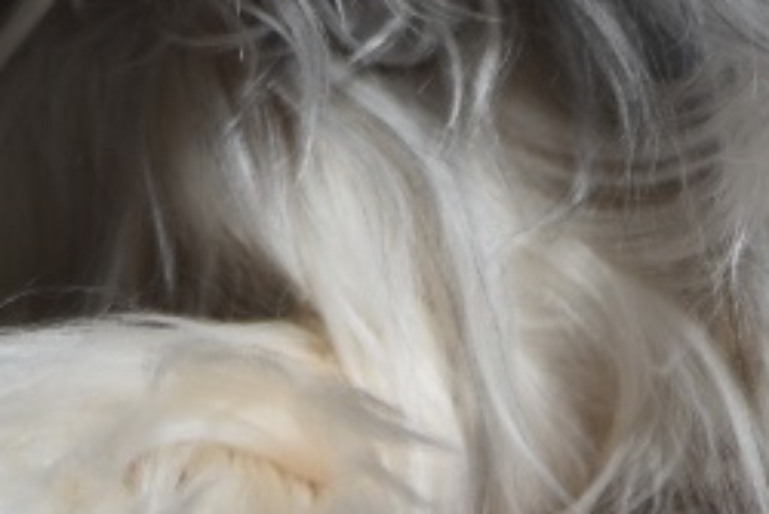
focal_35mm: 524
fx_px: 11199
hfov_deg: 3.9
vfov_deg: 2.6
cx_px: 92
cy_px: -1013
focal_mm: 82
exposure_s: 1/500
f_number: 4
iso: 100
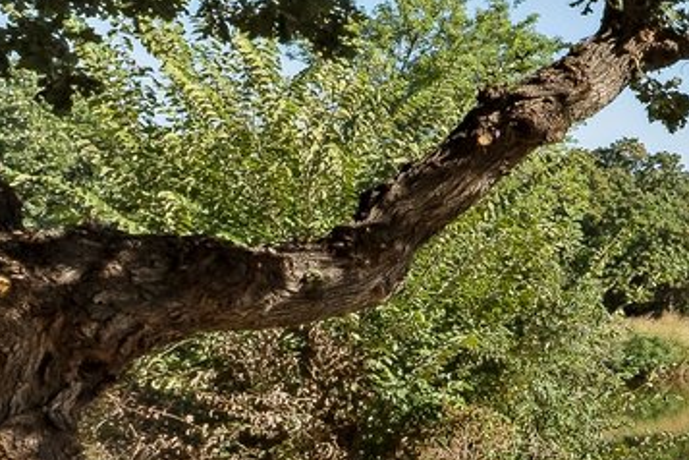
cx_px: 1527
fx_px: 1646
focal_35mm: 86
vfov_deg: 15.8
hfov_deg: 15.9
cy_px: 318
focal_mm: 10
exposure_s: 1/1600
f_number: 2.8
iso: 100
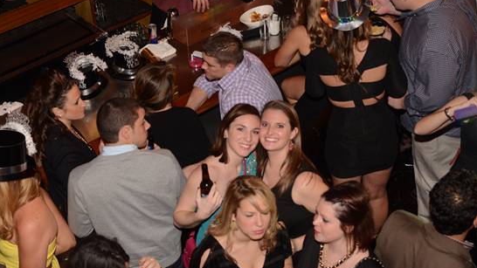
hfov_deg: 26.9
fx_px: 999
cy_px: 147
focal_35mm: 79
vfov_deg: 15.3
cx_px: 238
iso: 1250
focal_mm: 50
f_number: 5.6
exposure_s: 1/40
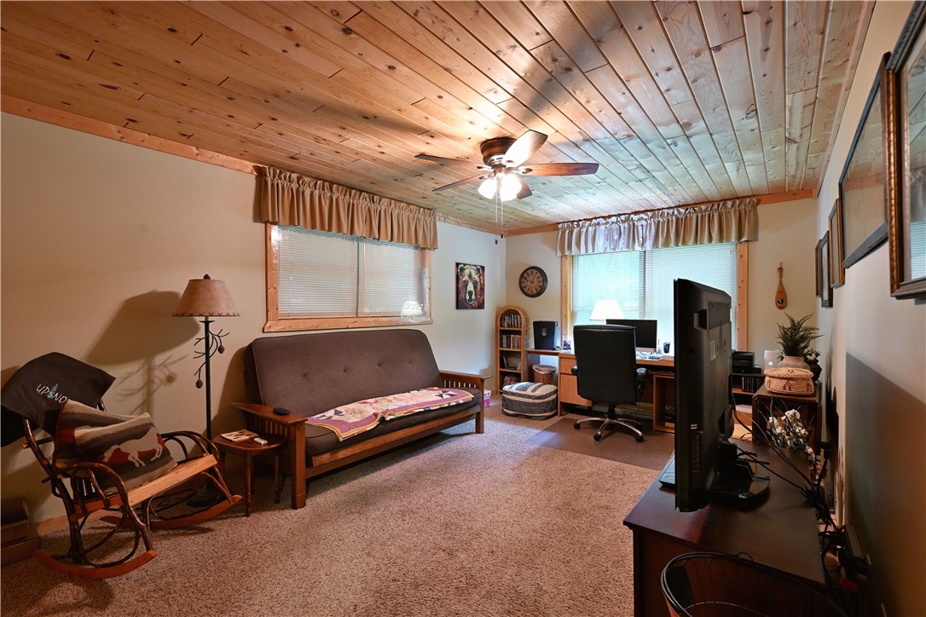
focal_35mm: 16
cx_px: 463
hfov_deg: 96.7
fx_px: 412
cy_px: 308
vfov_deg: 73.7
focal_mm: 16
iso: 400
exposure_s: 1/2
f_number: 5.6
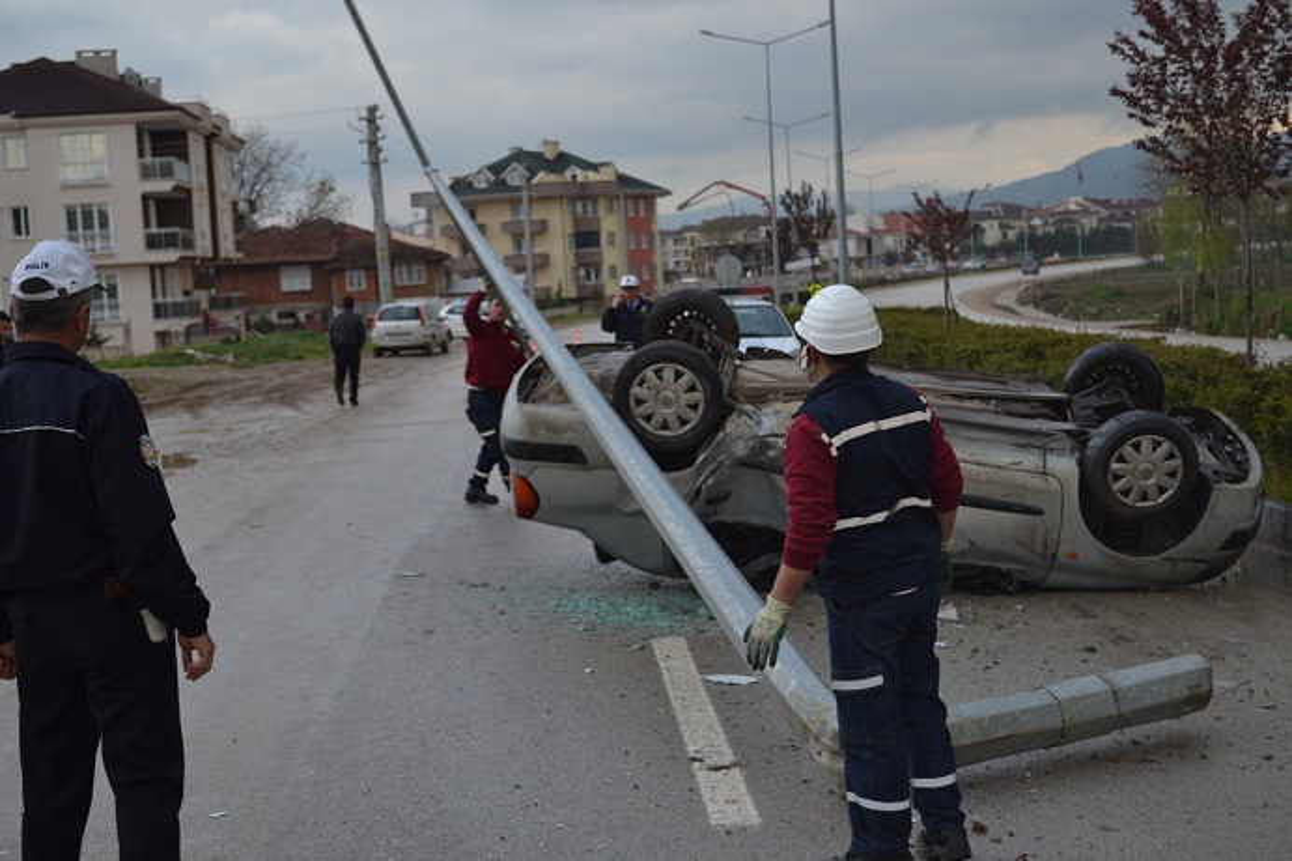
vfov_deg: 26.5
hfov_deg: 38.9
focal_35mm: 51
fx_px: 1830
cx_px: 646
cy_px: 430
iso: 125
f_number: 5.6
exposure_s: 1/125
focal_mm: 34
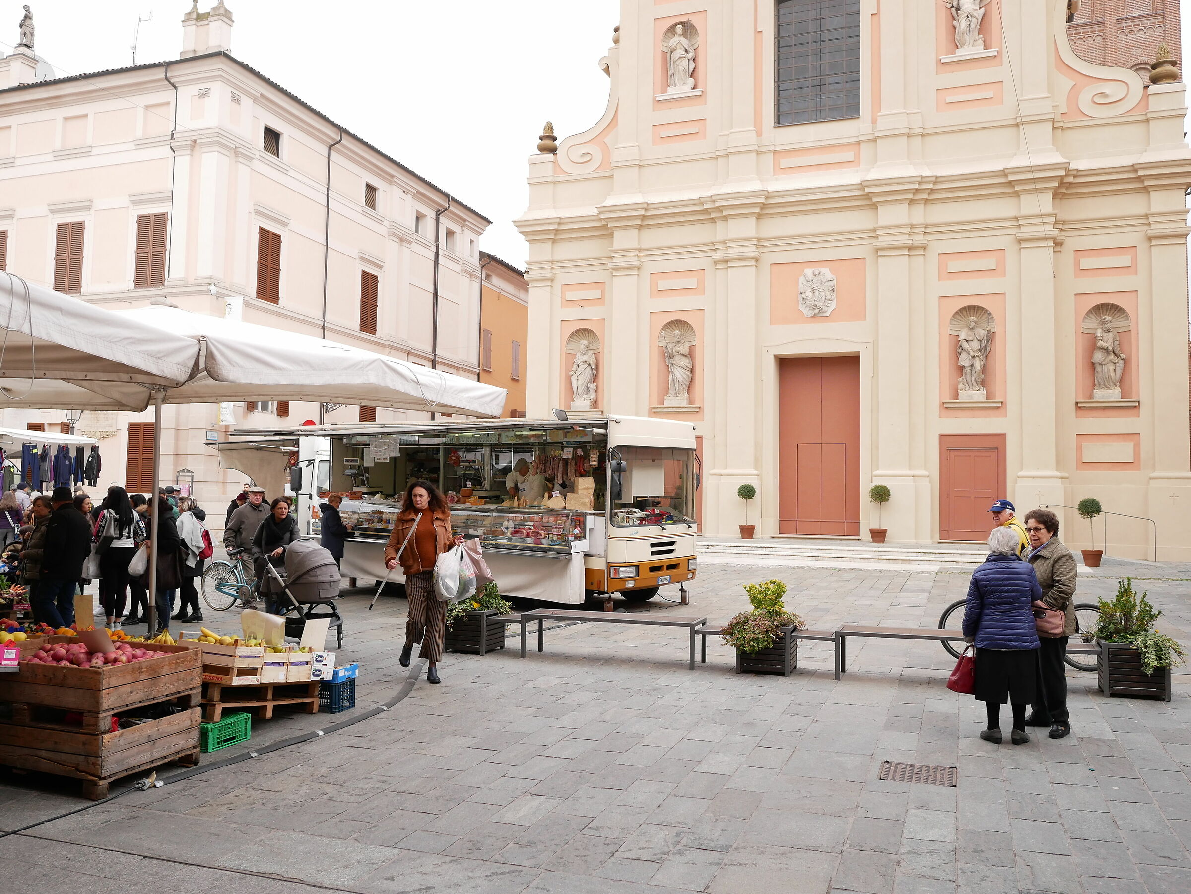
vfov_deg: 46.8
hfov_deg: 59.9
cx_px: 596
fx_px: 1033
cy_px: 447
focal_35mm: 30
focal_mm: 15
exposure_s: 1/400
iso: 400
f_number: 3.5
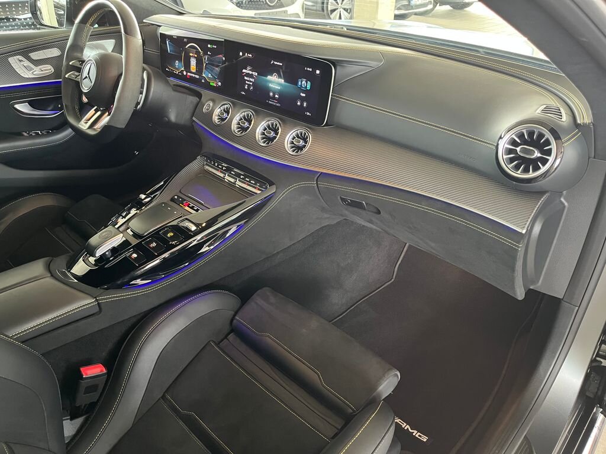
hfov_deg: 67.3
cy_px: 227
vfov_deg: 53.1
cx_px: 303
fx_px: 455
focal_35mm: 26
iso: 500
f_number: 1.6
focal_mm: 5.1
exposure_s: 1/40
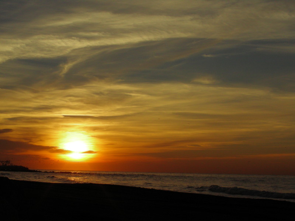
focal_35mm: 63
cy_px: 110
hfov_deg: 30.7
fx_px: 537
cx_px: 148
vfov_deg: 23.3
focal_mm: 10.5
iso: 50
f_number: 6.8
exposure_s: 1/760
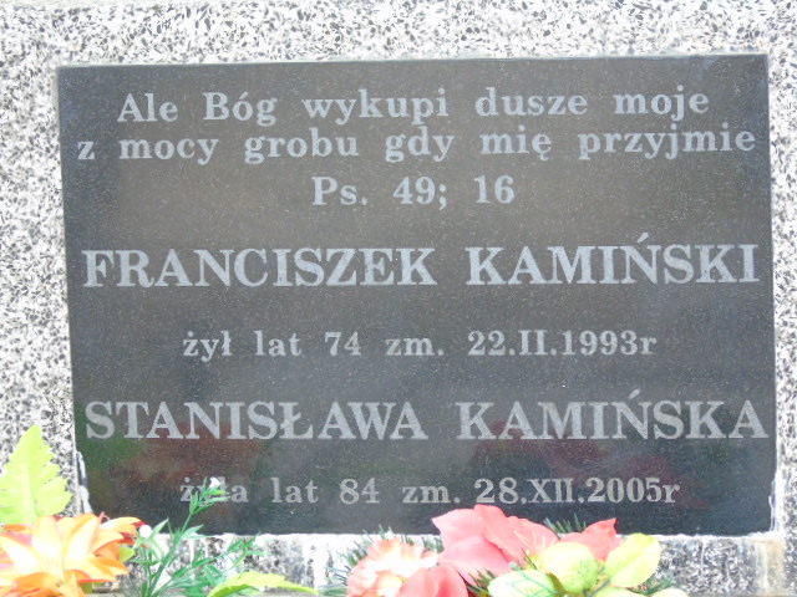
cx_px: 398
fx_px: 4282
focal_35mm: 186
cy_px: 298
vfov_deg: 8.0
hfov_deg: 10.6
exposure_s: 1/100
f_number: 5
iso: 400
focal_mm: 33
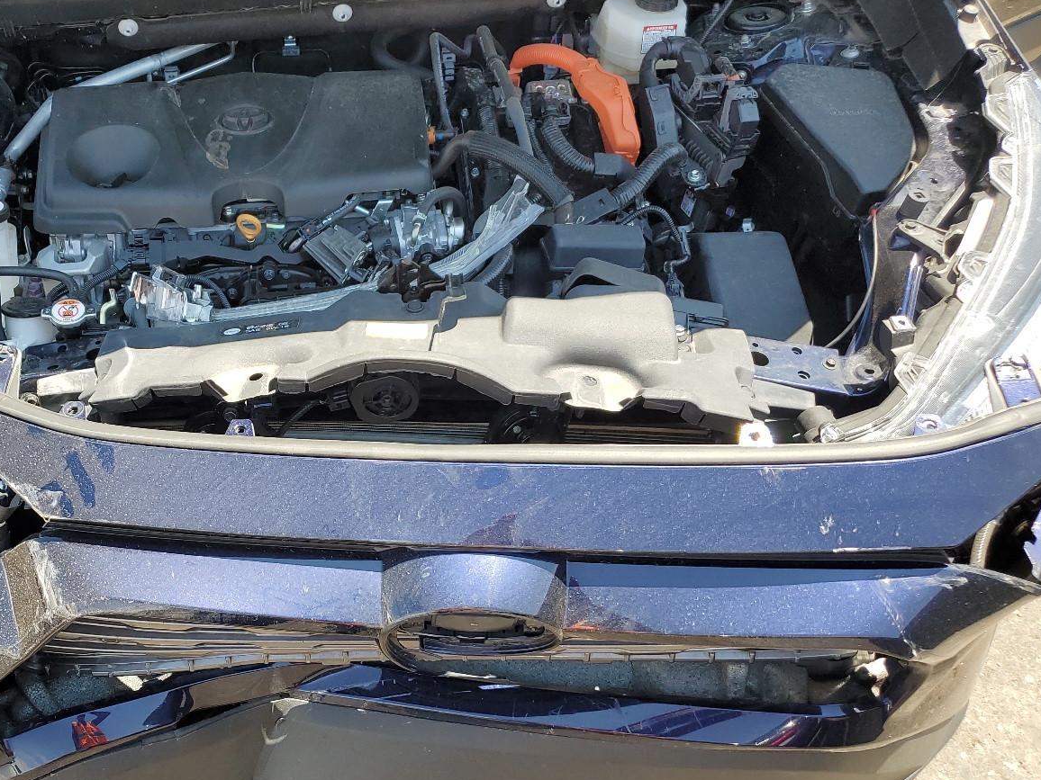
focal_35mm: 36
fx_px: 1083
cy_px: 453
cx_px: 339
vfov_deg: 39.5
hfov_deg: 50.4
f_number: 1.5
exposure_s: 1/714
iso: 50
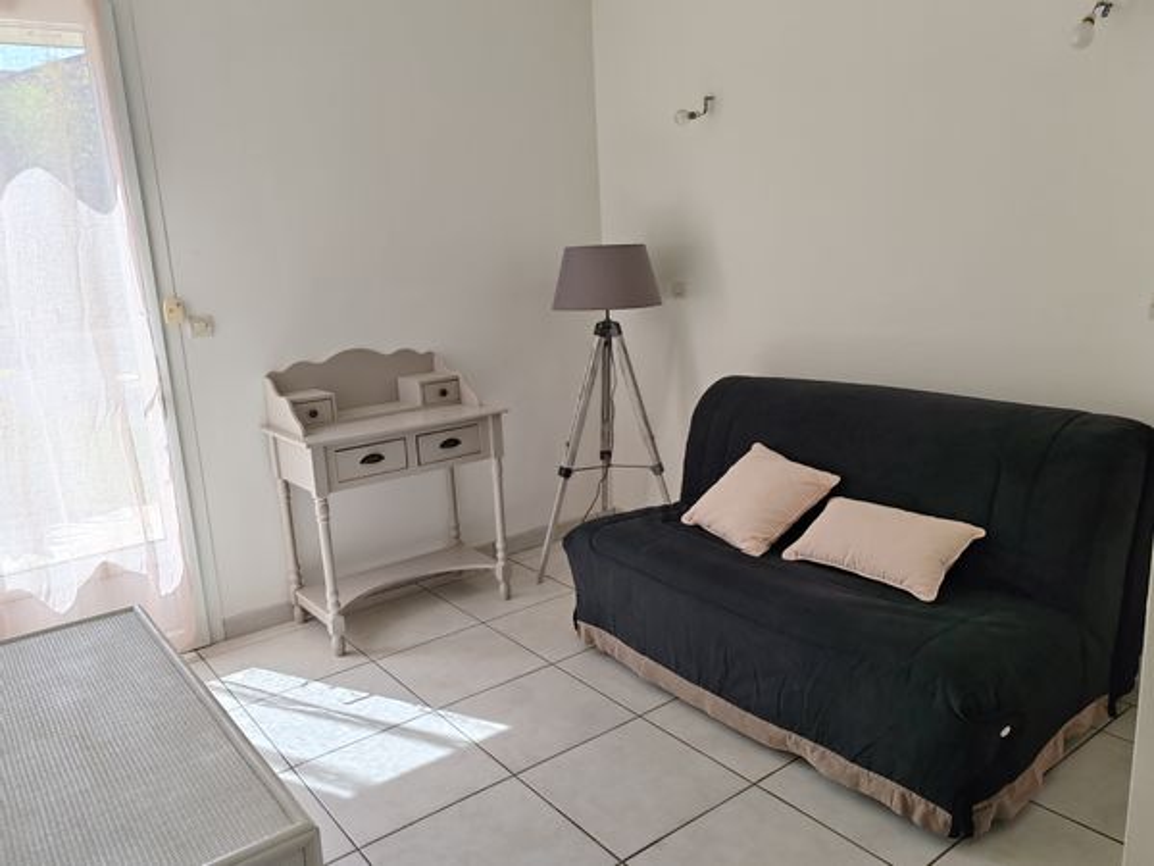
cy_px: 433
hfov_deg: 65.3
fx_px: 900
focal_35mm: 27
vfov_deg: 51.4
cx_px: 577
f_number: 1.9
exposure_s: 1/130
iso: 50
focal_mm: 6.12
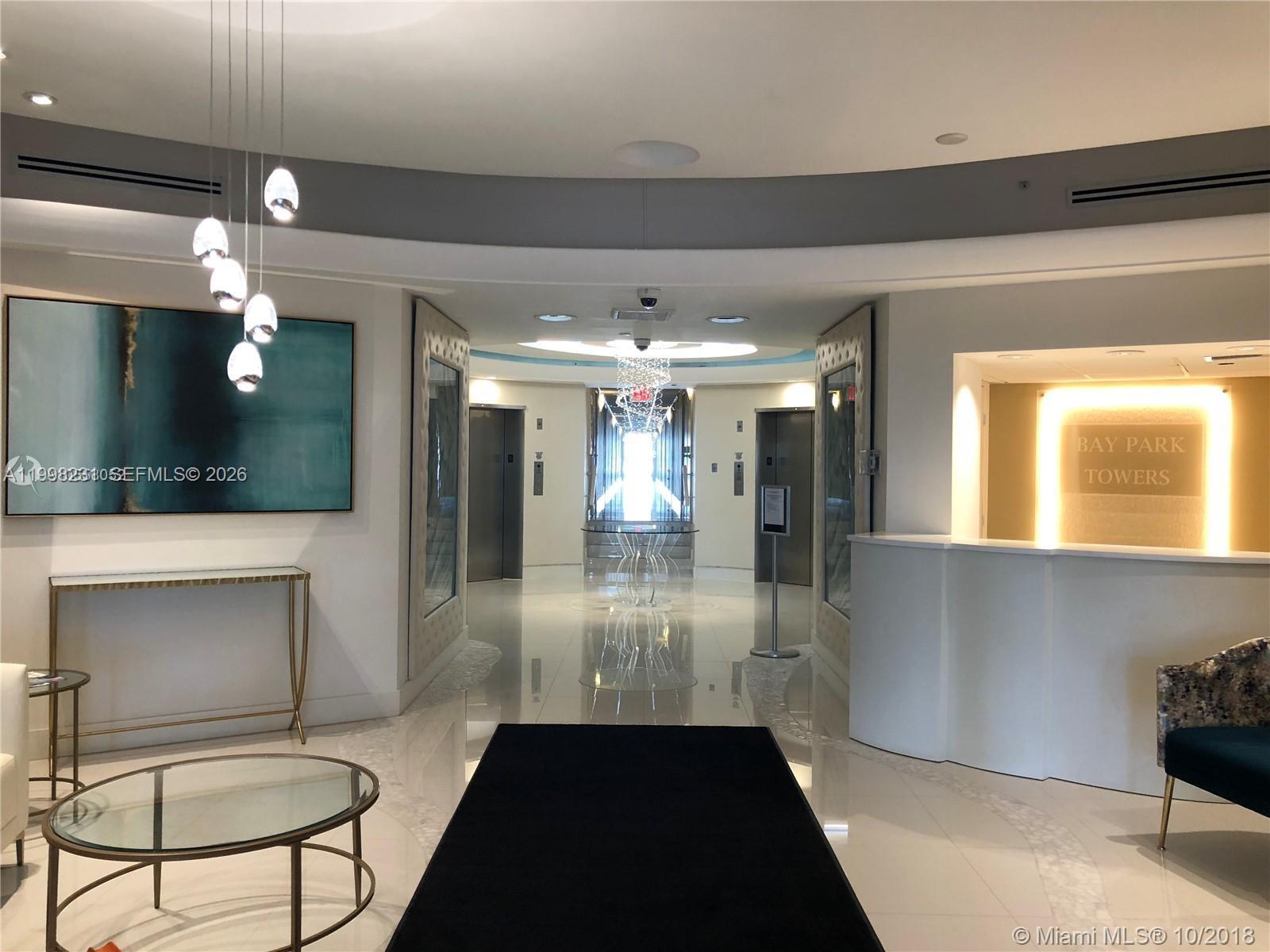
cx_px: 635
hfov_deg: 63.4
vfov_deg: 49.7
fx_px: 1027
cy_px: 476
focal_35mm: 28
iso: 32
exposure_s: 1/30
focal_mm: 4
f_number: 1.8
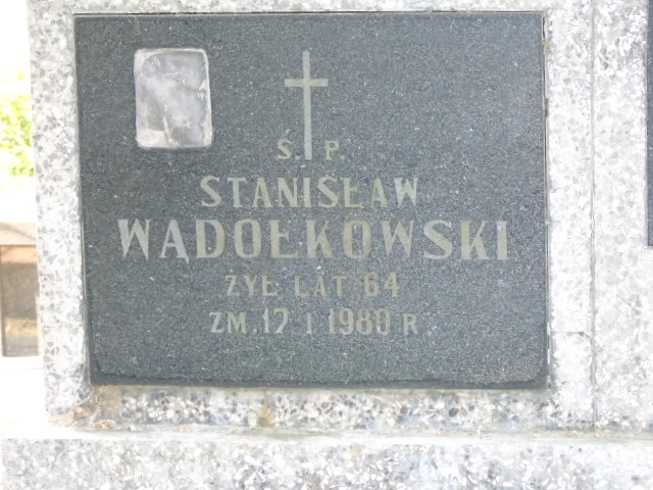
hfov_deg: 12.2
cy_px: 245
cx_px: 326
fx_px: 3056
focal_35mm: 162
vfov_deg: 9.2
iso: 1000
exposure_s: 1/60
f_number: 4.9
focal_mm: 29
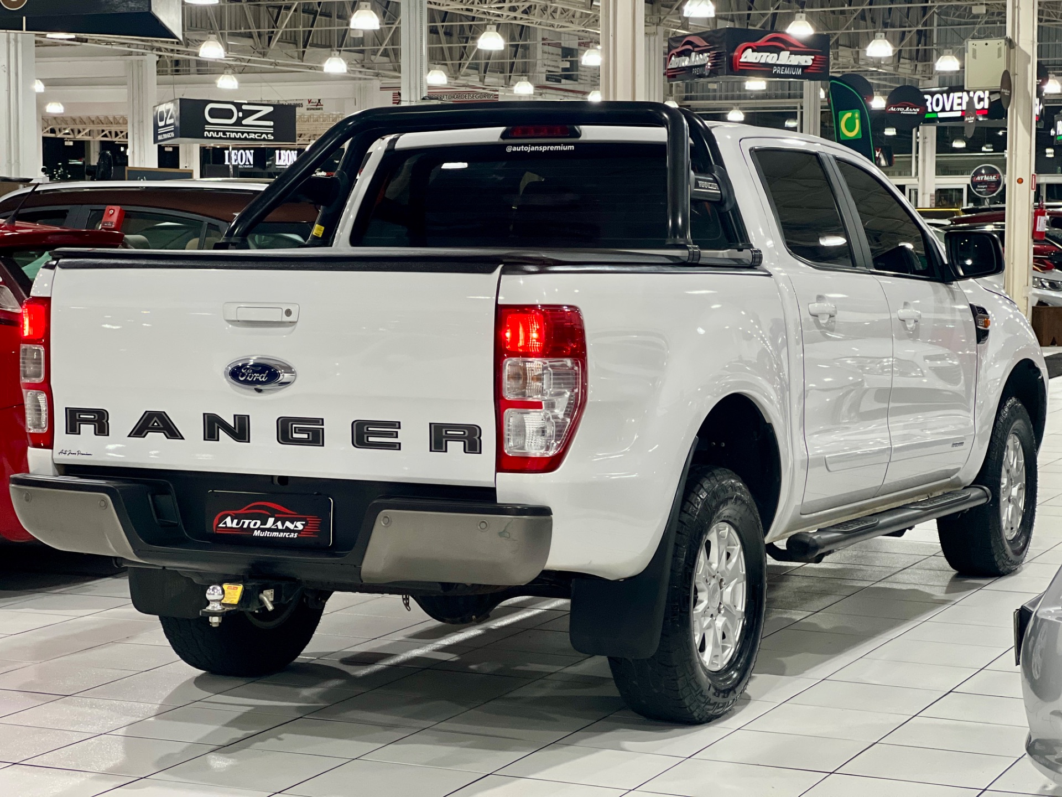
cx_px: 531
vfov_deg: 19.1
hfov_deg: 25.3
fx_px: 2362
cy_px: 398
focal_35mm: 77
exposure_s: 1/40
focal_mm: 9
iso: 320
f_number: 2.8
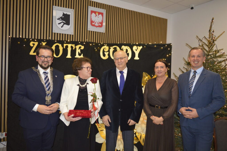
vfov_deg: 47.9
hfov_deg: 67.4
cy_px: 76
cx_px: 114
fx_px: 170
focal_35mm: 27
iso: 400
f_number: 3.5
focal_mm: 18
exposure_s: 1/60
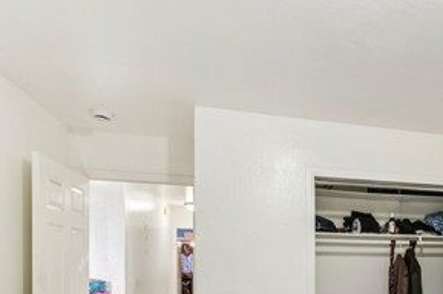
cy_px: 283
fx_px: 381
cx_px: 376
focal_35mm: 31
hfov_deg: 54.6
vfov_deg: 38.3
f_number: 8
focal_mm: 14
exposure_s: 1/3.33
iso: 400
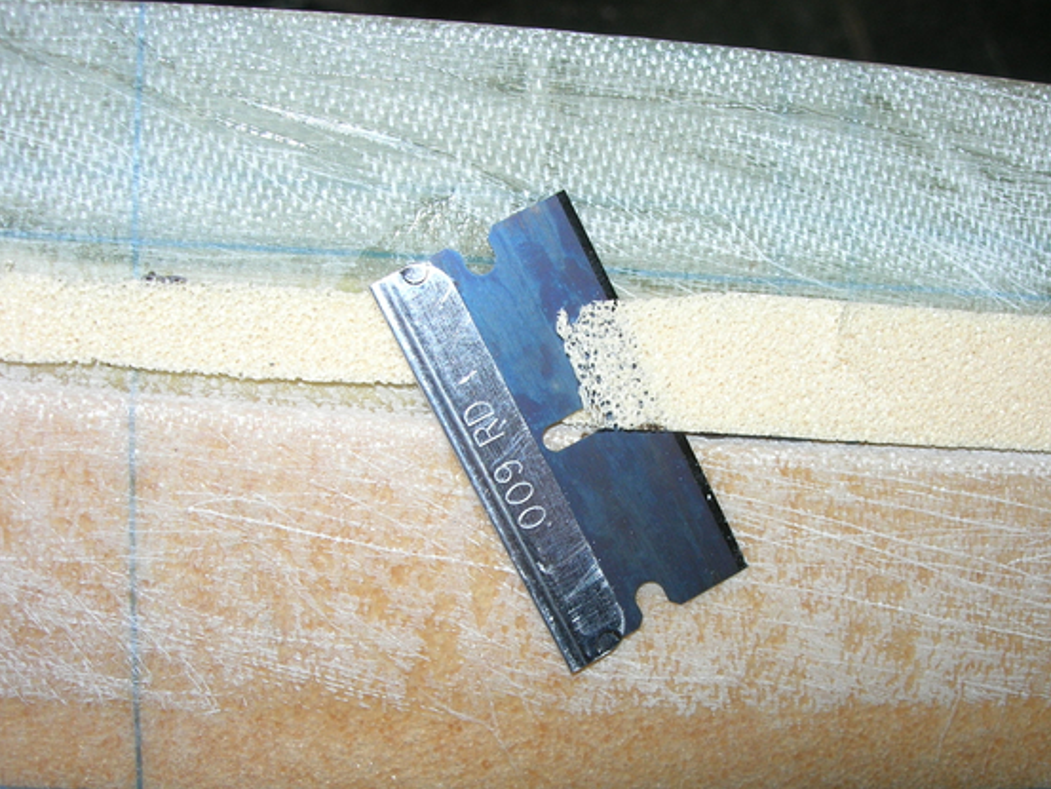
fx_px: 1336
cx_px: 593
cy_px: 441
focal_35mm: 44
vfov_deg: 32.9
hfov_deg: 42.9
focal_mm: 7.8
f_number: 4.8
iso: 64
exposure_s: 1/60.1
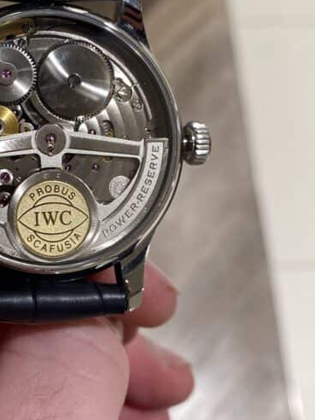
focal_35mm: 52
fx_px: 631
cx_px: 42
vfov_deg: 36.7
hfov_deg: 27.2
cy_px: 174
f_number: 1.8
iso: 100
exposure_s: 1/100
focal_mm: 4.25
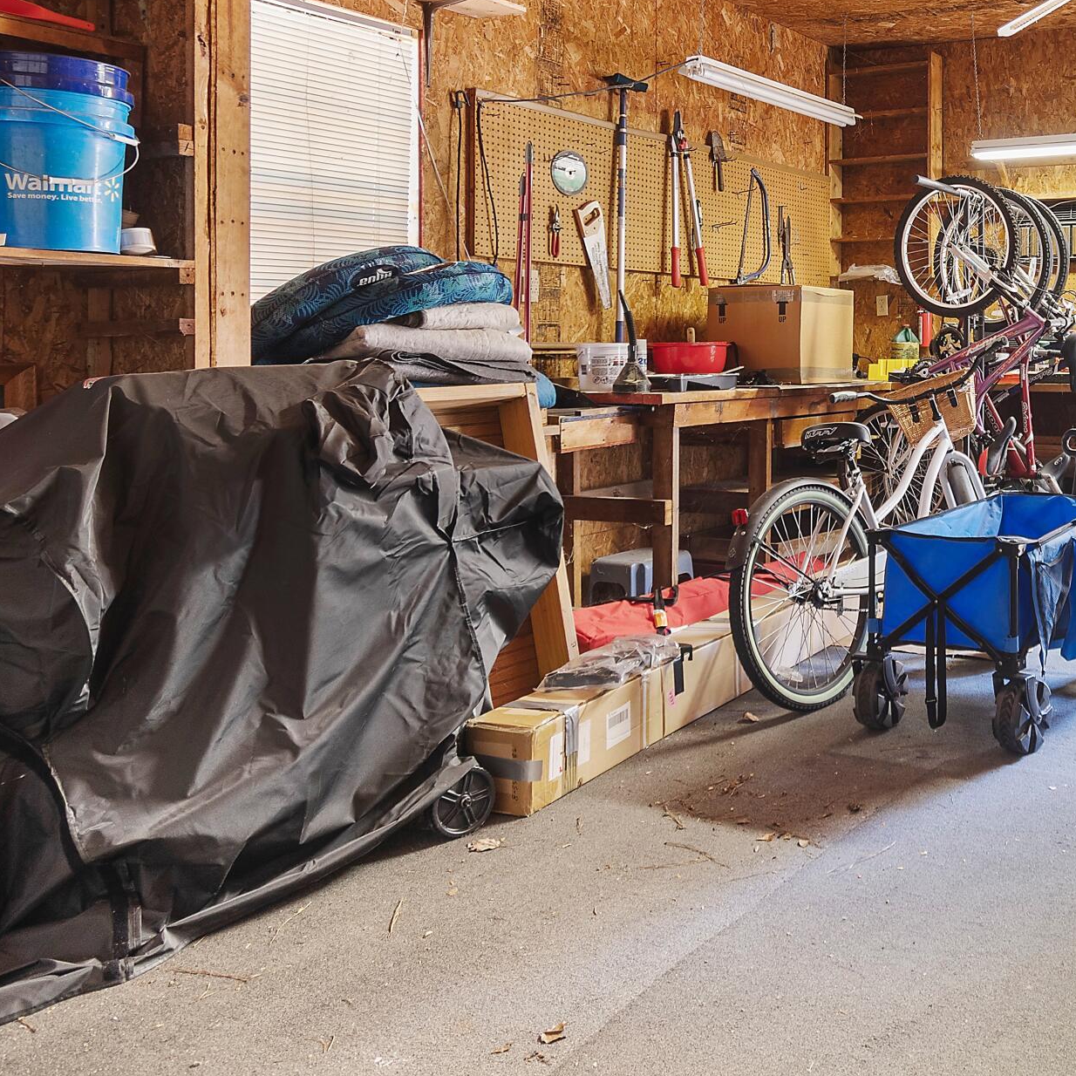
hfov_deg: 46.6
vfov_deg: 51.3
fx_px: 1090
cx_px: 998
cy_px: 332
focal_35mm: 31
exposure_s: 3
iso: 100
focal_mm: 10
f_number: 4.5
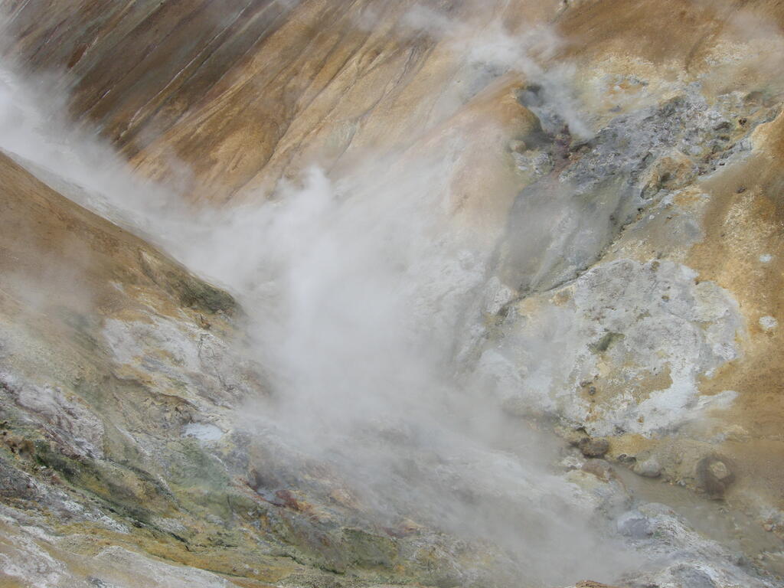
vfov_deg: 40.7
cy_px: 294
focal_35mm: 35
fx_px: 793
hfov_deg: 52.6
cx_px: 392
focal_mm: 7.5
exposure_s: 1/282
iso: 100
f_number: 5.4
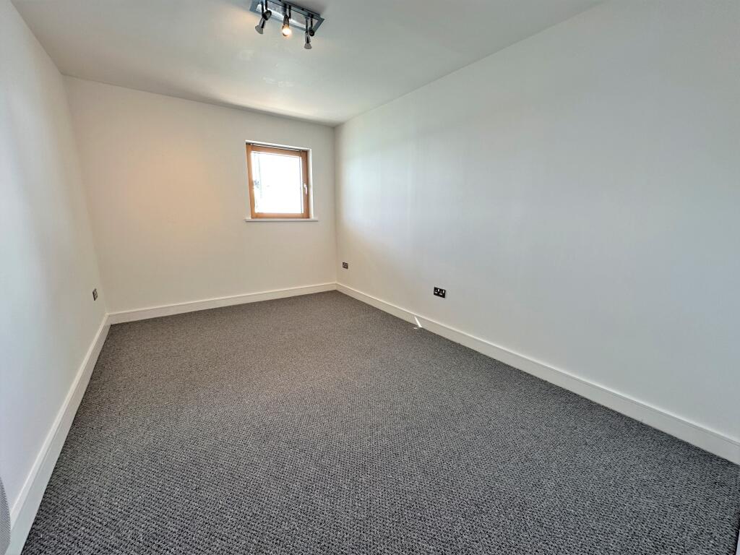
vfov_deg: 85.7
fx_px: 299
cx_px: 370
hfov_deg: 102.1
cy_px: 278
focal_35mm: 14
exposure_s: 1/99
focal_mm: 2.22
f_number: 2.2
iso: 80
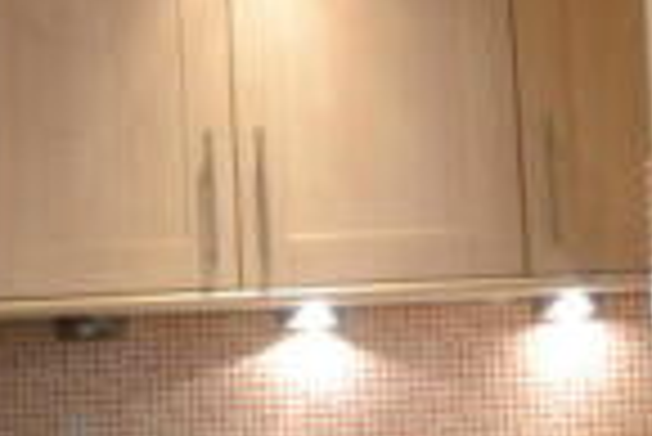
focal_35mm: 88
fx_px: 1600
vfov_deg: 15.4
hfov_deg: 22.9
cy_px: 389
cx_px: 191
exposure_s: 1/60
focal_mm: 13
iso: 1600
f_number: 3.8
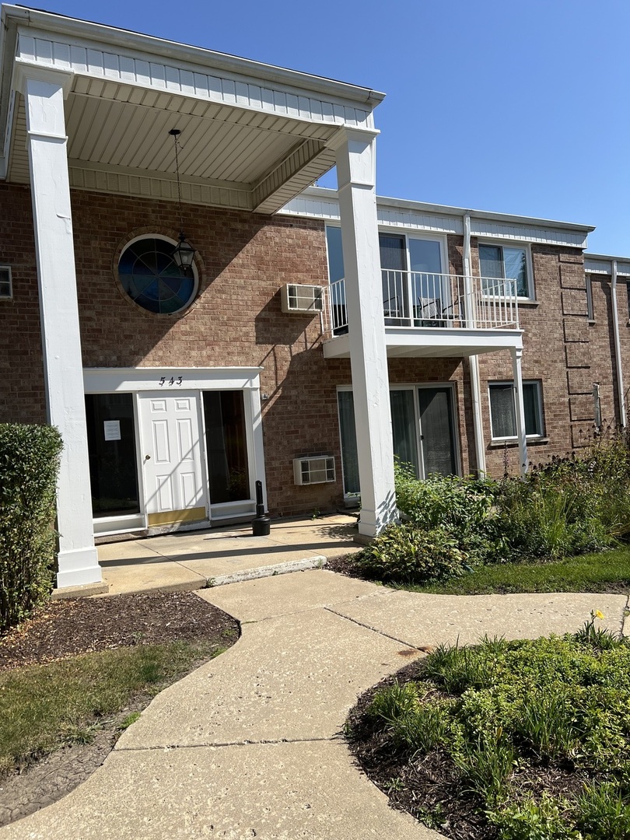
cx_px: 315
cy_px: 420
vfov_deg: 67.3
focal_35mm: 26
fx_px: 631
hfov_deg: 53.1
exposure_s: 1/4444
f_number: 1.5
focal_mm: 5.7
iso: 50
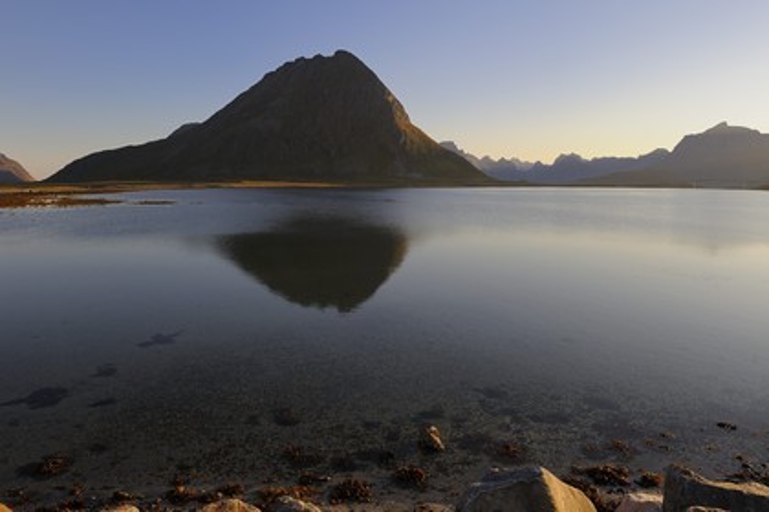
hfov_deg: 73.7
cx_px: 384
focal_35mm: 24
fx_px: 513
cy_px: 256
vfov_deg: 53.1
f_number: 11
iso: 200
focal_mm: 24
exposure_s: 1/100
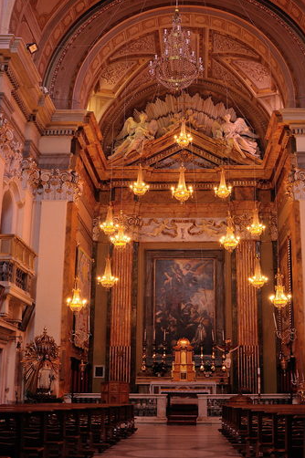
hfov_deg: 31.1
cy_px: 256
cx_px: 174
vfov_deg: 45.4
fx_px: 547
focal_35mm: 43
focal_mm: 24
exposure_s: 1/4
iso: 320
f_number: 10
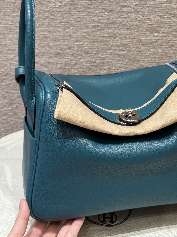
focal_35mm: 66
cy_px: 88
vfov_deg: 29.3
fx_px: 450
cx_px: 121
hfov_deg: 22.1
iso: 64
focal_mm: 6.76
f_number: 1.78
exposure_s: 1/50
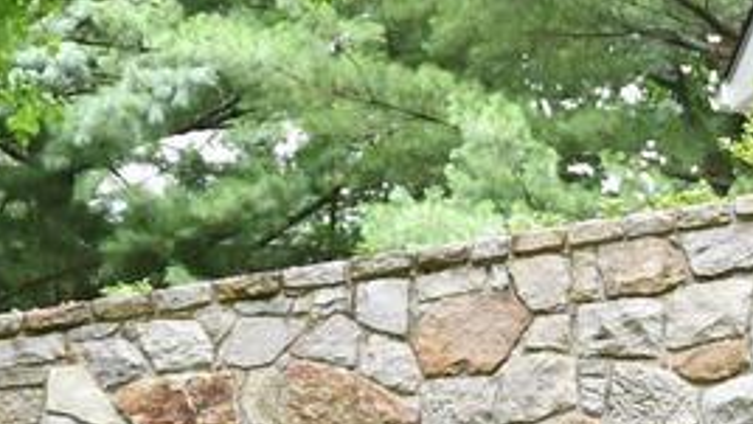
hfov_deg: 4.4
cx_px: 466
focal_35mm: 489
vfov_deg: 2.5
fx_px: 9768
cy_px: -48
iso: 1250
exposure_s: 1/500
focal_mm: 58
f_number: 5.6
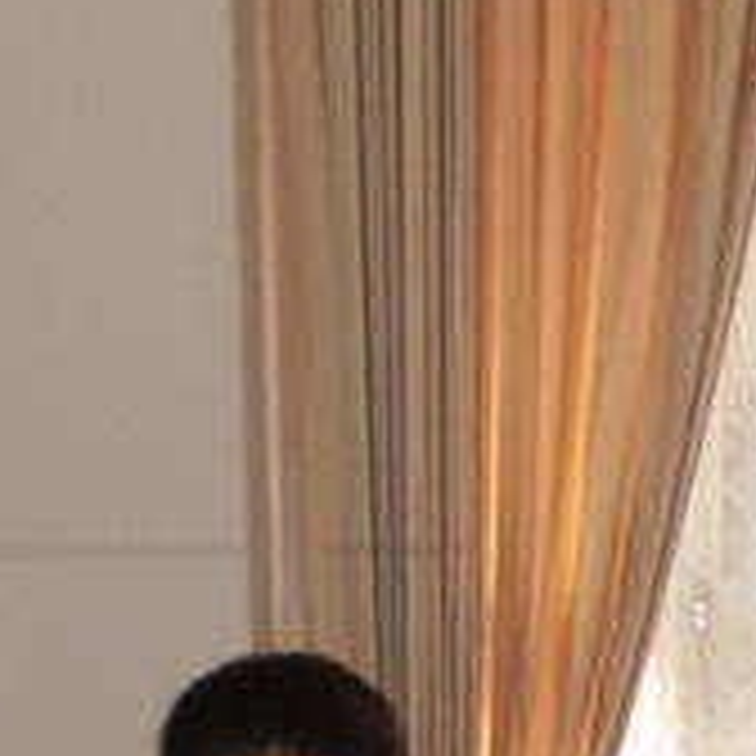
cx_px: 1148
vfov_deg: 7.4
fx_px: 5708
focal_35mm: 231
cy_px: 1215
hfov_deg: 7.4
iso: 200
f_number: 4
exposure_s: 1/60
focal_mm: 11.8
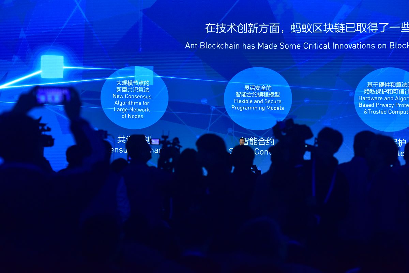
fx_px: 1159
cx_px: 204
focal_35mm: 102
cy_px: 136
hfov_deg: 20.0
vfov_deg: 13.4
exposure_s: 1/250
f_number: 4
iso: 2500
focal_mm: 102
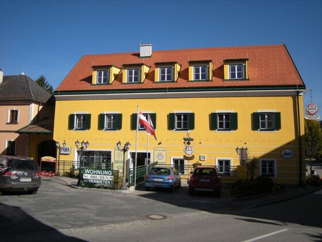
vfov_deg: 45.4
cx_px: 161
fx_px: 288
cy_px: 121
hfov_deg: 58.4
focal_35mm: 31
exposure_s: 1/314
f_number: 5.8
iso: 64
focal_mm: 5.3
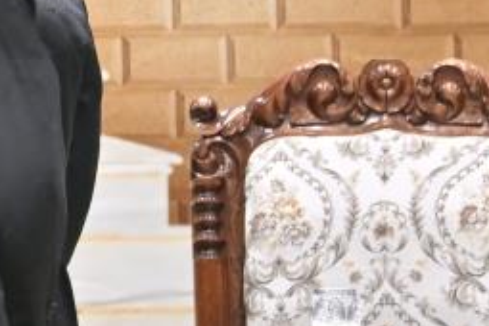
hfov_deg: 2.8
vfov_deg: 1.9
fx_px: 9820
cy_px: -8
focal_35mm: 723
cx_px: -353
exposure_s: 1/250
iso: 400
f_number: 2.8
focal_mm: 120
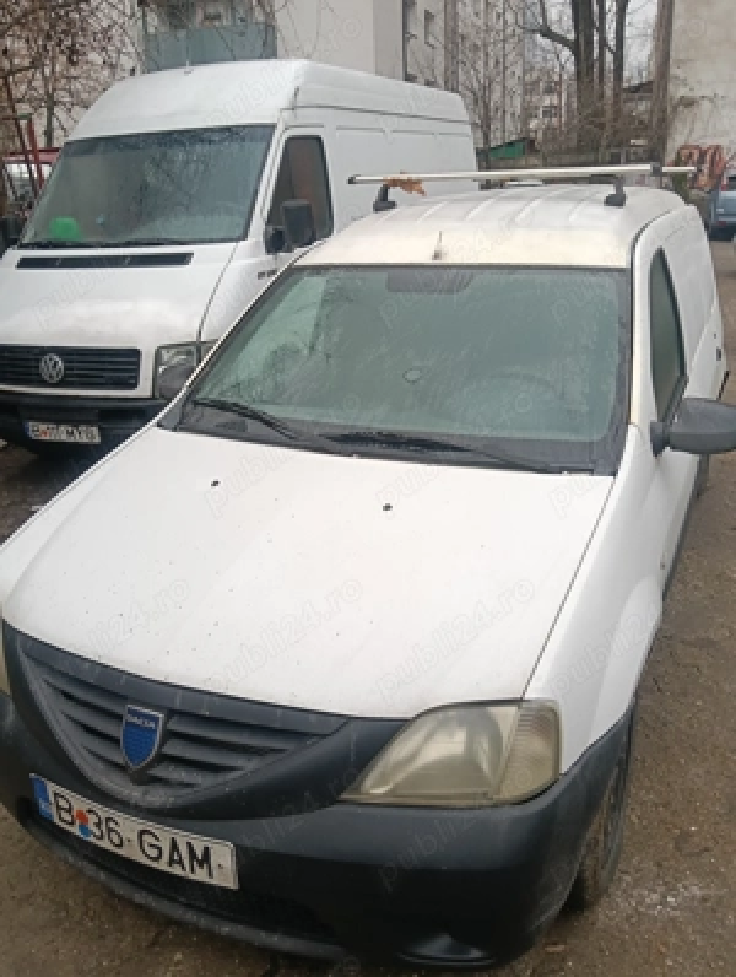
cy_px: 488
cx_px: 368
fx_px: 763
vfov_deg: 65.2
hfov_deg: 51.5
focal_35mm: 27
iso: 125
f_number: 1.8
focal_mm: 3.98
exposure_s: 1/100
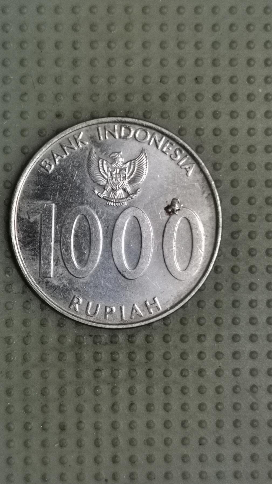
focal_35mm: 57
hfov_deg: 21.0
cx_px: 100
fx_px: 731
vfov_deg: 36.6
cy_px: 242
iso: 250
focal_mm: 4.75
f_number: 1.8
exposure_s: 1/36
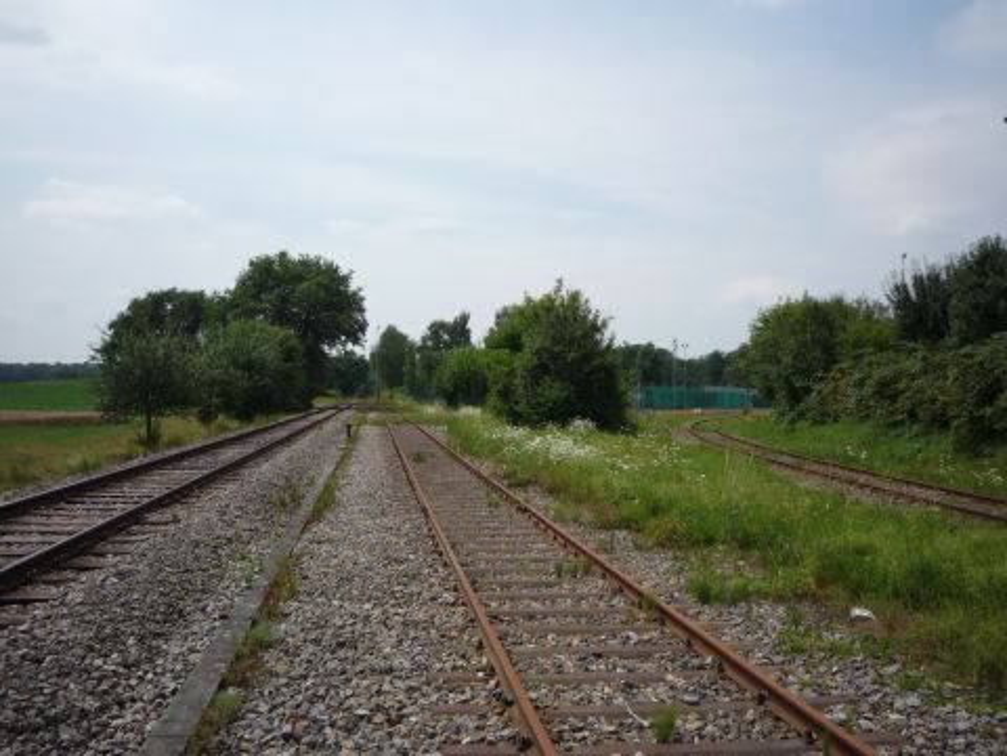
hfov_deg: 56.8
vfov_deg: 44.2
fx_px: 931
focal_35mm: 32
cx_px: 504
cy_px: 378
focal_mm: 5.2
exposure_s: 1/500
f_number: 5.6
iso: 100
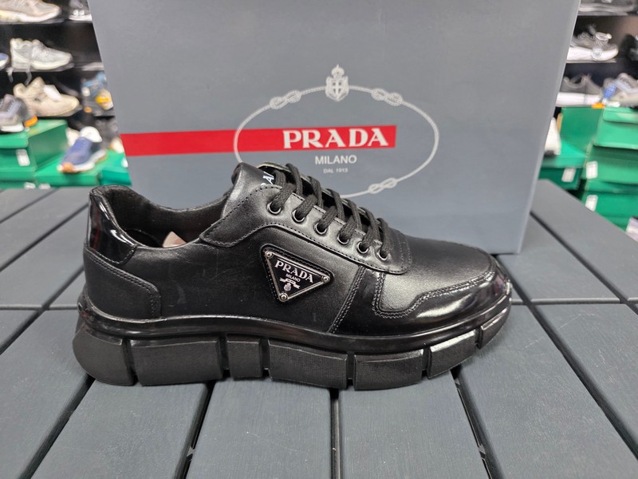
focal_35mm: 23
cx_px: 319
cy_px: 240
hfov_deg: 73.9
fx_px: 424
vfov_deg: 58.9
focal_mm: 6.3
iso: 400
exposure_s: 1/100
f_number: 1.7
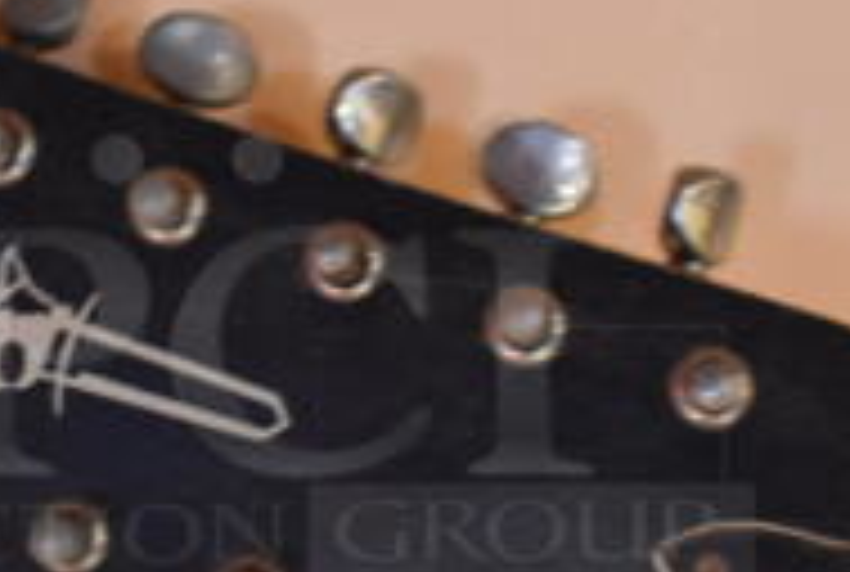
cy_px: 342
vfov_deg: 15.8
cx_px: 256
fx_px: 2059
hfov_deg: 23.2
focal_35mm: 87
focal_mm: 18
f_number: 3.5
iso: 3200
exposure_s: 1/30
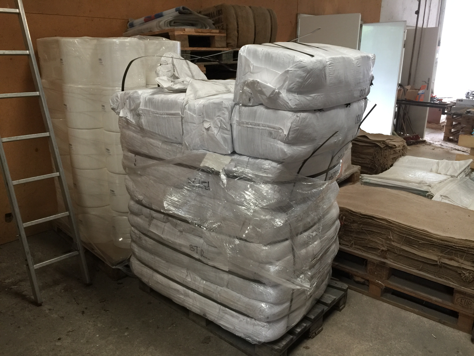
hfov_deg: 61.7
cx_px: 237
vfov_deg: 48.2
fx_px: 397
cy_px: 178
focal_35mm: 29
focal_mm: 4.15
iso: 80
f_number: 2.2
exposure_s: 1/17
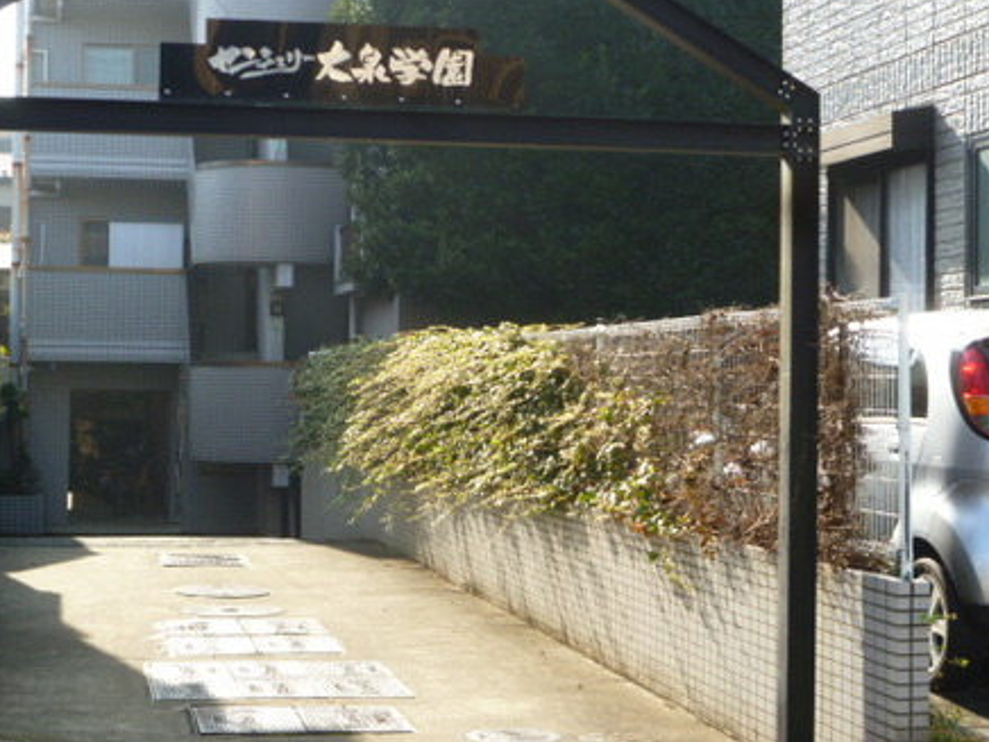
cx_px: 388
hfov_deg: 26.6
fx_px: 2086
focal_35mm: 73
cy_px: 354
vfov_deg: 20.2
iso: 80
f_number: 4.2
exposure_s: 1/125
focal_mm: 9.5
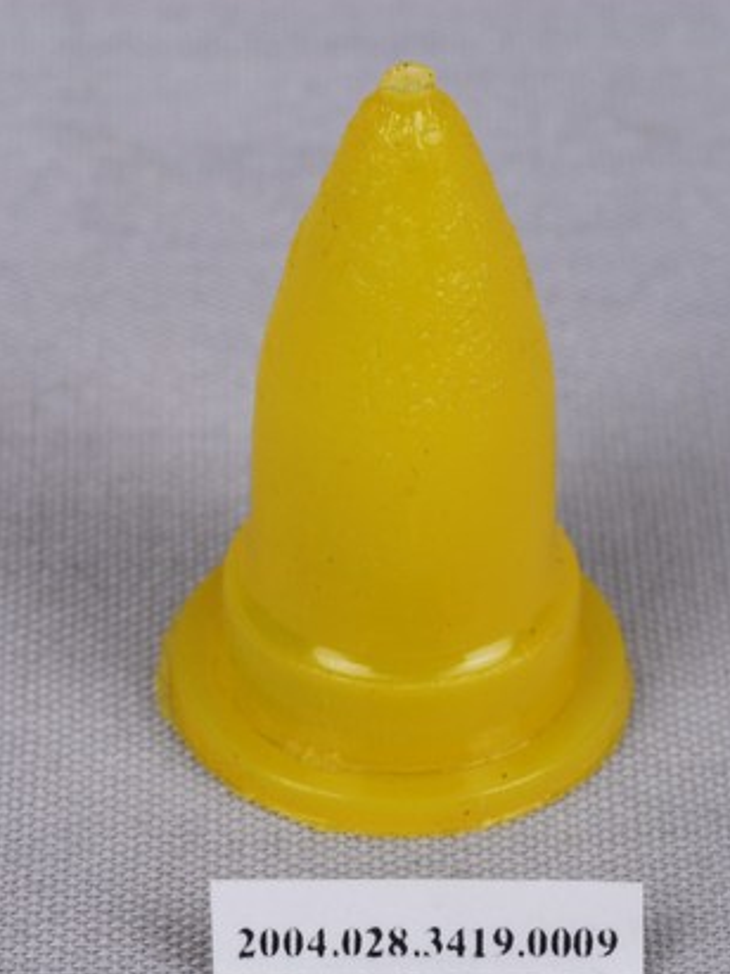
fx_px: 3798
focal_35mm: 135
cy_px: 505
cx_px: 412
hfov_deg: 11.0
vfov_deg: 14.6
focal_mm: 60
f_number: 32
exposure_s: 1/60
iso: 100
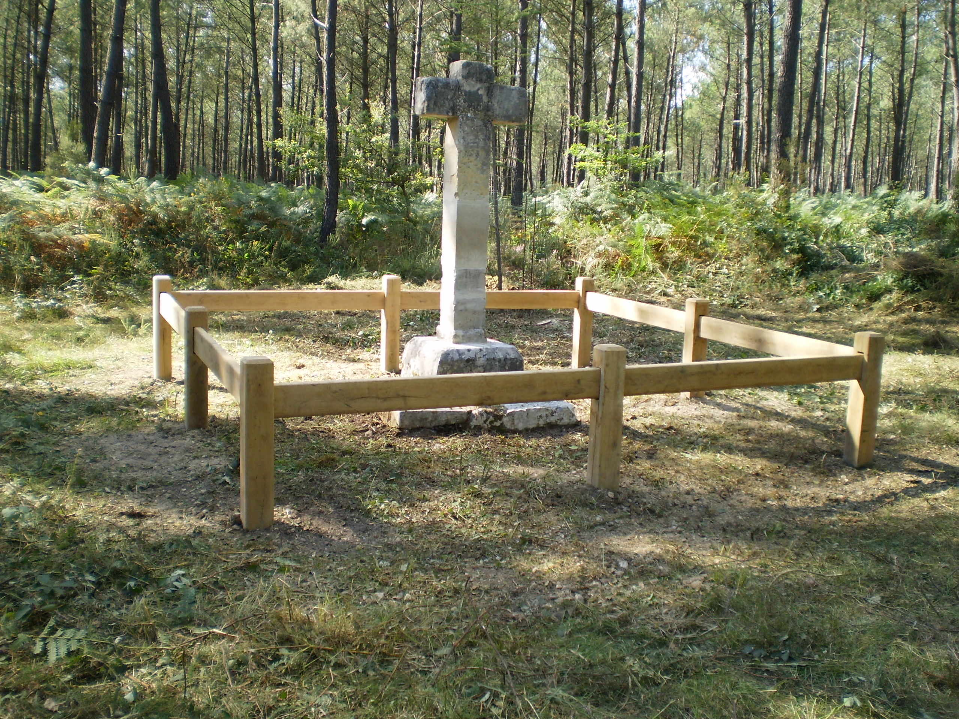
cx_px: 480
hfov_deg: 51.4
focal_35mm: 36
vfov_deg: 39.7
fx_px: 997
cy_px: 360
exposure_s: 1/160
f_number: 3.1
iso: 64
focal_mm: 6.3
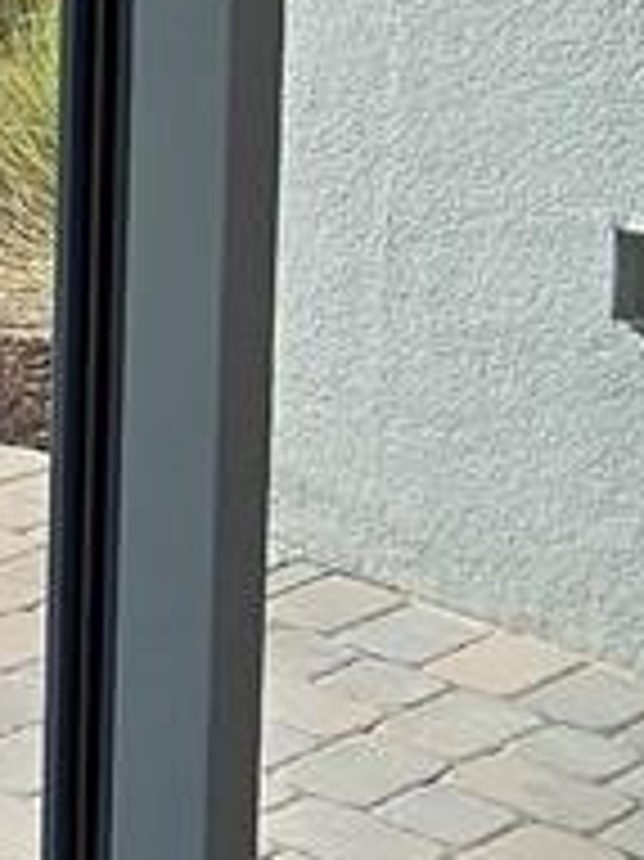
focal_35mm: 109
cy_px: -32
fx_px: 2707
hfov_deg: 12.7
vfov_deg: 17.6
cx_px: -405
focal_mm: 2.2
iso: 50
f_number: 2.2
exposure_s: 1/1546
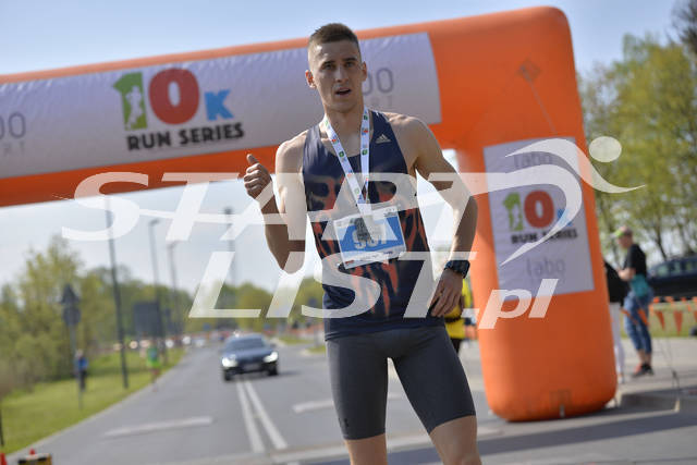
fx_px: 1355
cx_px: 348
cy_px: 232
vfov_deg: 19.5
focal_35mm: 70
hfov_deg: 28.8
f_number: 4
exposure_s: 1/4000
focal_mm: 70
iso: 200
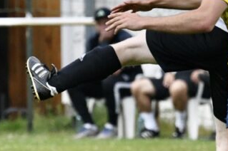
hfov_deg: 2.0
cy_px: 66
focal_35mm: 1028
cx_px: 335
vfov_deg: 1.3
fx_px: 6504
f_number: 8
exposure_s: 1/1600
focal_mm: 320
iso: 5000
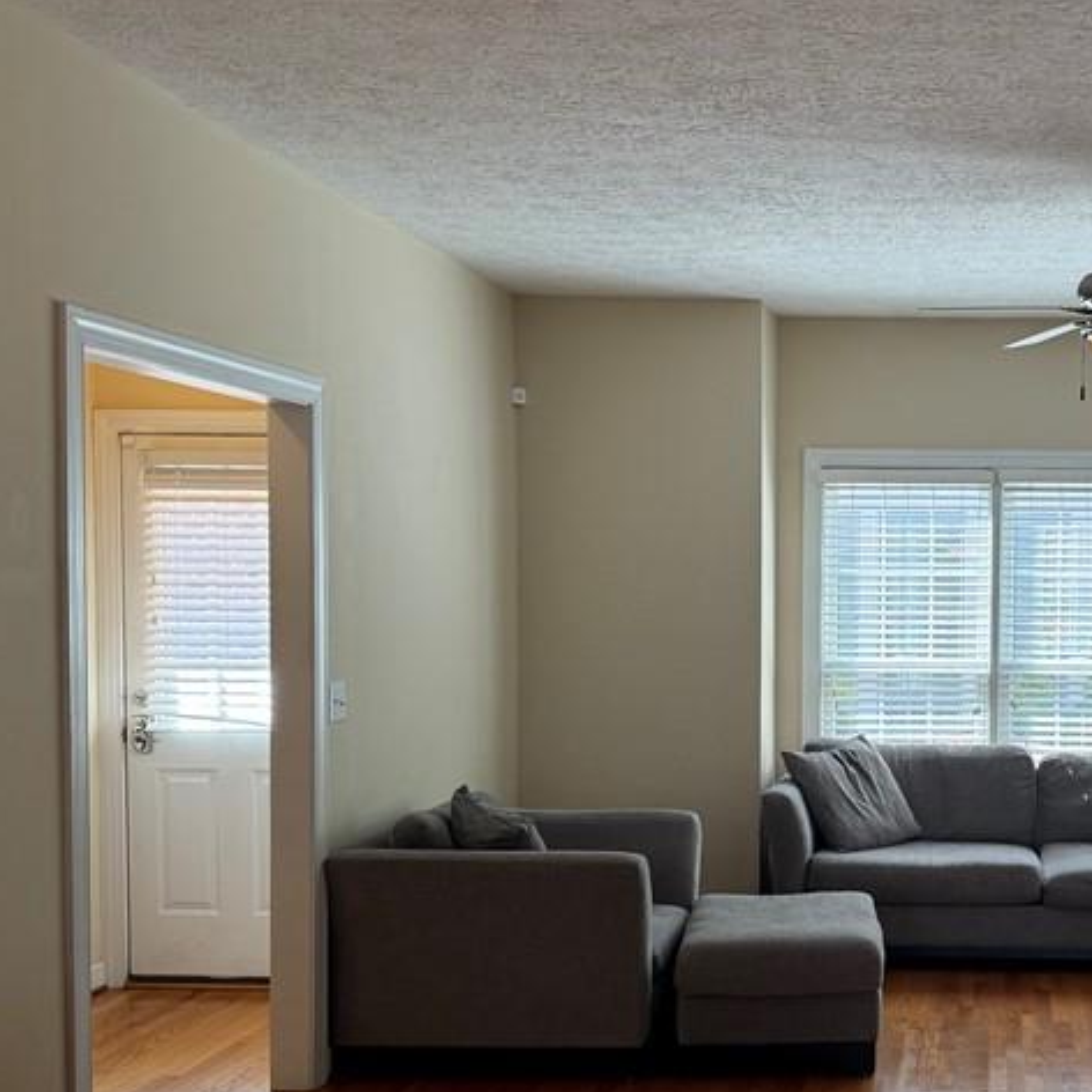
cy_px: 659
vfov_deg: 36.6
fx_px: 1642
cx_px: 951
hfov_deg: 35.0
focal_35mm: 46
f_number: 1.78
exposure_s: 1/120
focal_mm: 6.76
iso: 100
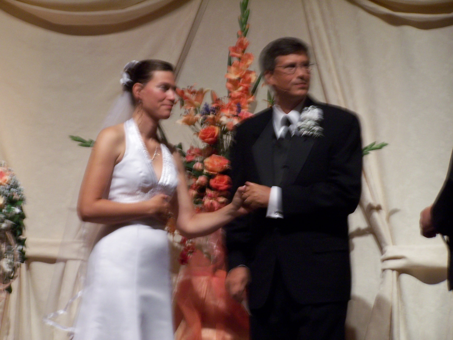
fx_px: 1819
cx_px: 226
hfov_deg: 14.2
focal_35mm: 139
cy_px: 170
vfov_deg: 10.7
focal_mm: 23.1
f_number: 3.2
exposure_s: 1/8
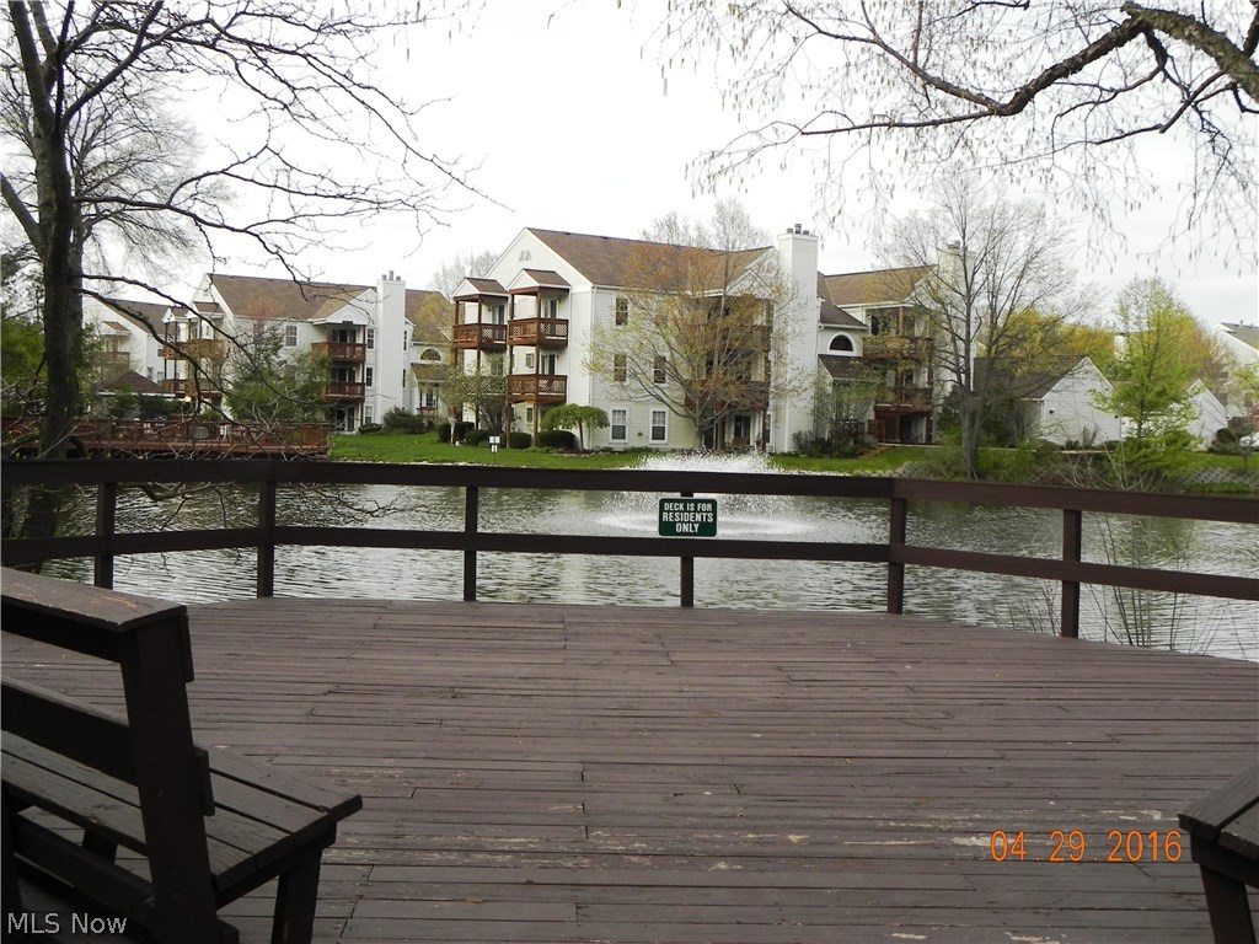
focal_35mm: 37
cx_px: 630
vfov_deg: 38.7
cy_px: 472
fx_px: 1346
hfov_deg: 50.1
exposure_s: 1/173
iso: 160
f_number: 5
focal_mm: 6.6
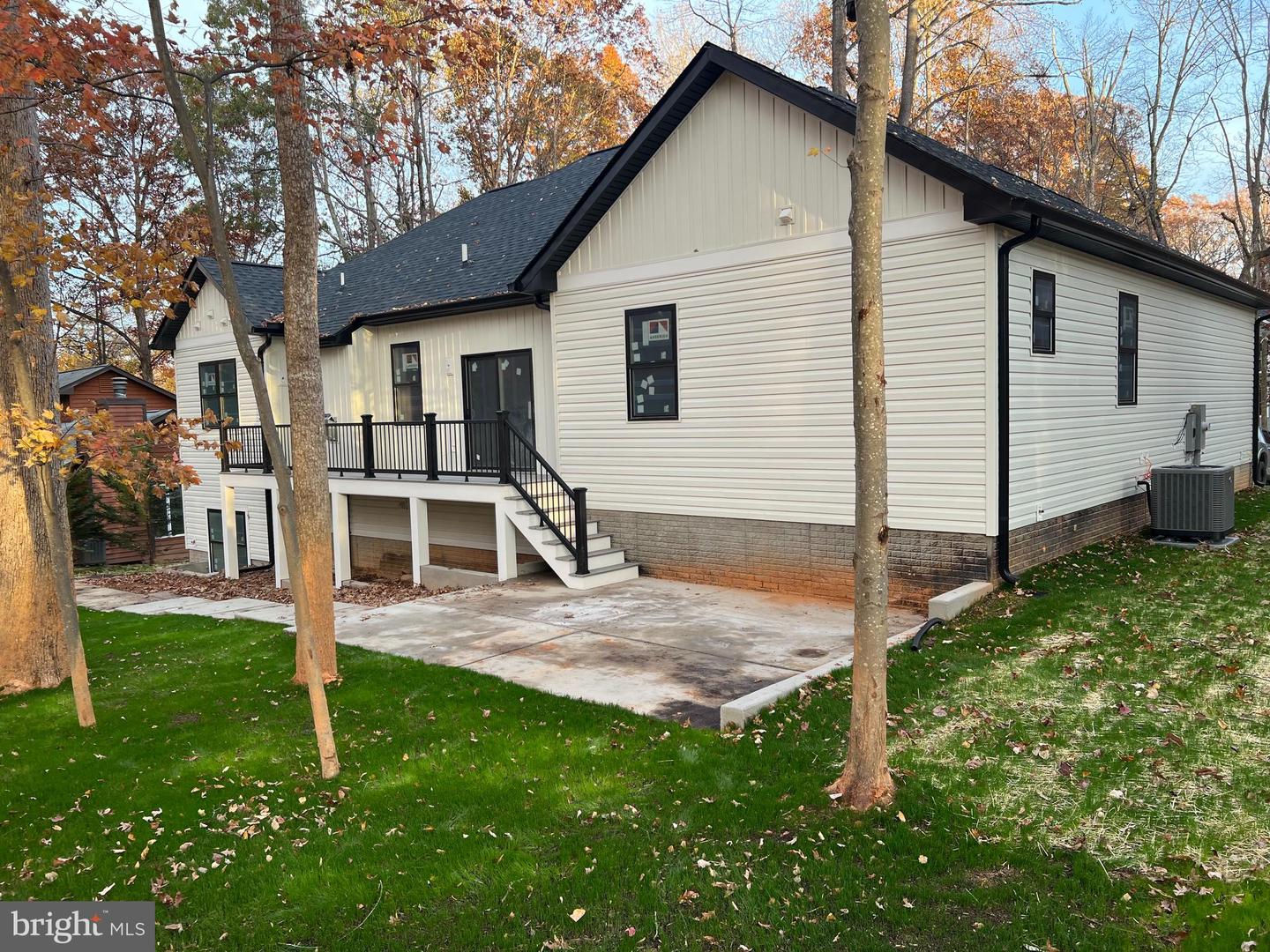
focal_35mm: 26
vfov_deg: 53.1
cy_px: 476
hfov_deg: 67.3
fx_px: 954
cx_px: 635
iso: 32
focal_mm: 5.7
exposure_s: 1/134
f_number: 1.5
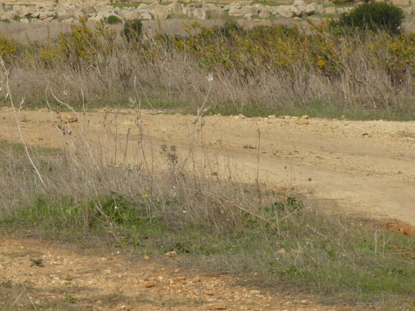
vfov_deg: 4.1
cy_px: -53
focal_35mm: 363
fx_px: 4351
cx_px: 32
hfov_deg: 5.5
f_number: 8
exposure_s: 1/320
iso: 100
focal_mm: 25.1
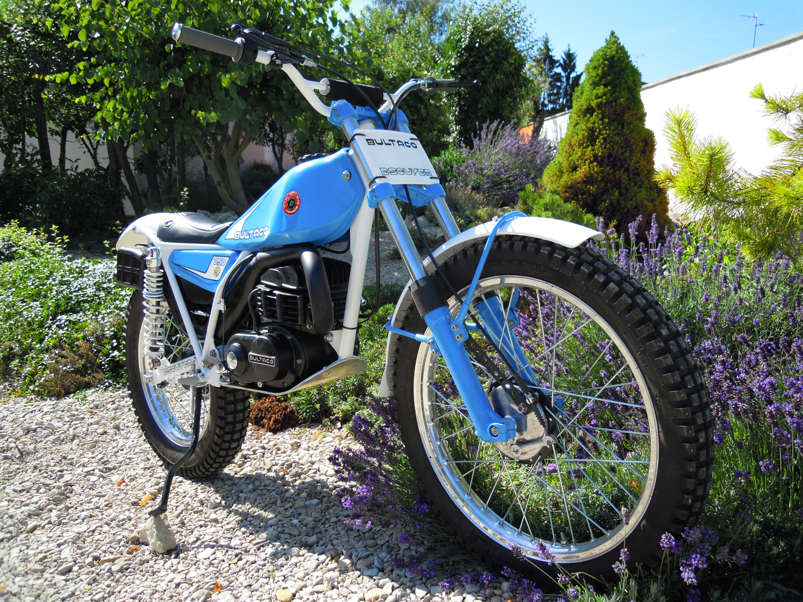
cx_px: 402
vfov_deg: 49.7
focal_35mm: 28
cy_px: 301
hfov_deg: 63.4
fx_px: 650
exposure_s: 1/200
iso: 100
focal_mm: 5
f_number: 5.4
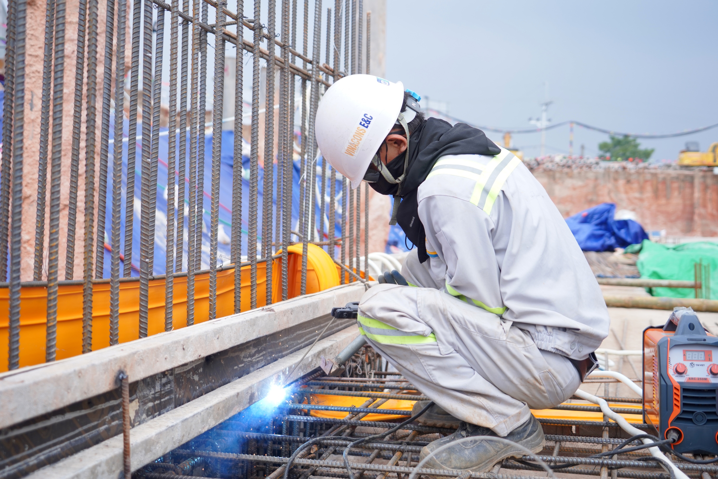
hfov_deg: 43.6
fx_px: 897
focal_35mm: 45
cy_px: 240
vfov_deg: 29.9
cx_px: 359
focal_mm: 45
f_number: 4.5
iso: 320
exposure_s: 1/800
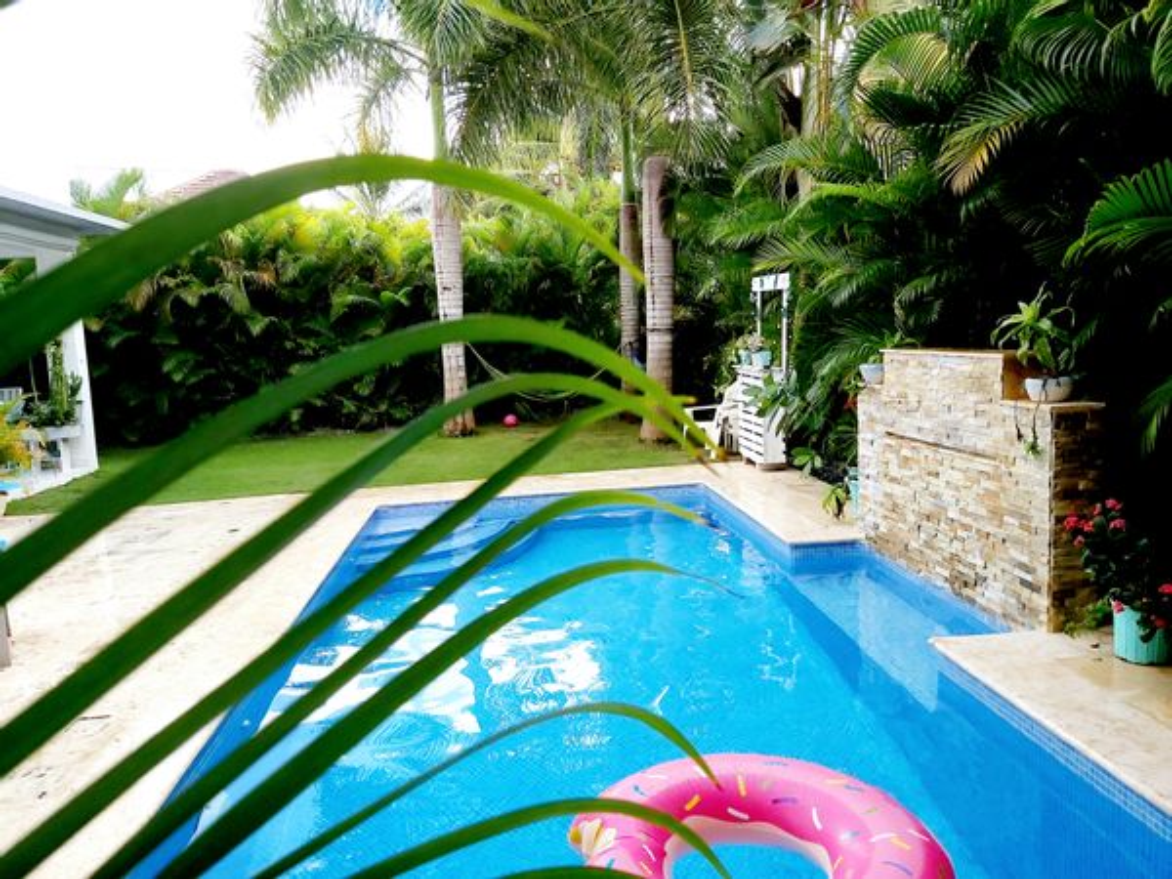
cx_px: 586
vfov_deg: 53.1
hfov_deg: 67.3
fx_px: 880
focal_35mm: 26
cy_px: 440
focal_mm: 3.92
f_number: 1.7
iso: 64
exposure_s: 1/856
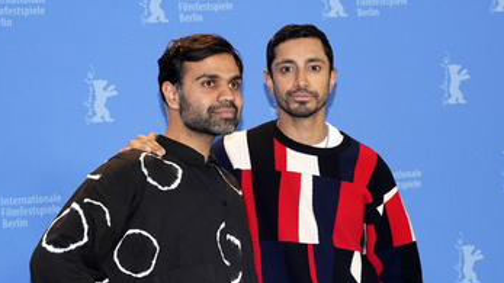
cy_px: 215
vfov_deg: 11.8
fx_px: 1363
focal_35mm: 102
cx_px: 264
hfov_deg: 21.0
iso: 1600
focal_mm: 75
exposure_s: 1/160
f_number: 5.6
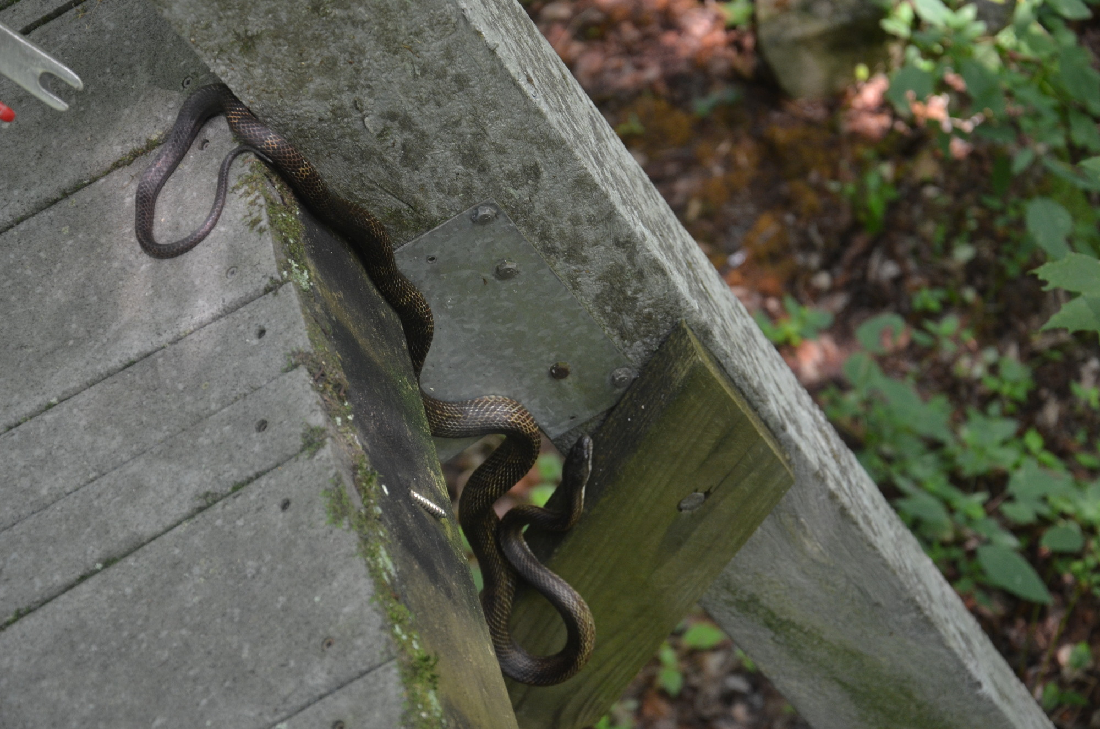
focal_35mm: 87
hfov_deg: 23.4
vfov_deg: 15.6
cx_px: 550
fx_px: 2653
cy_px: 364
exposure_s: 1/60
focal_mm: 58
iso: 800
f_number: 5
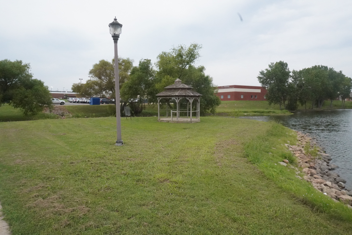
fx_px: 235
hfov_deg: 73.7
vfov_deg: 53.1
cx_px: 176
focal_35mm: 24
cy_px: 118
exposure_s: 1/1000
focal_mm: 16
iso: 6400
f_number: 22
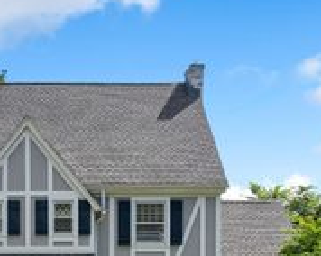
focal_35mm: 58
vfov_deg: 24.6
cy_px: 273
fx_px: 550
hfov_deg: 31.6
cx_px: 60
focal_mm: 8.38
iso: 200
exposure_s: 1/2500
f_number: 2.8
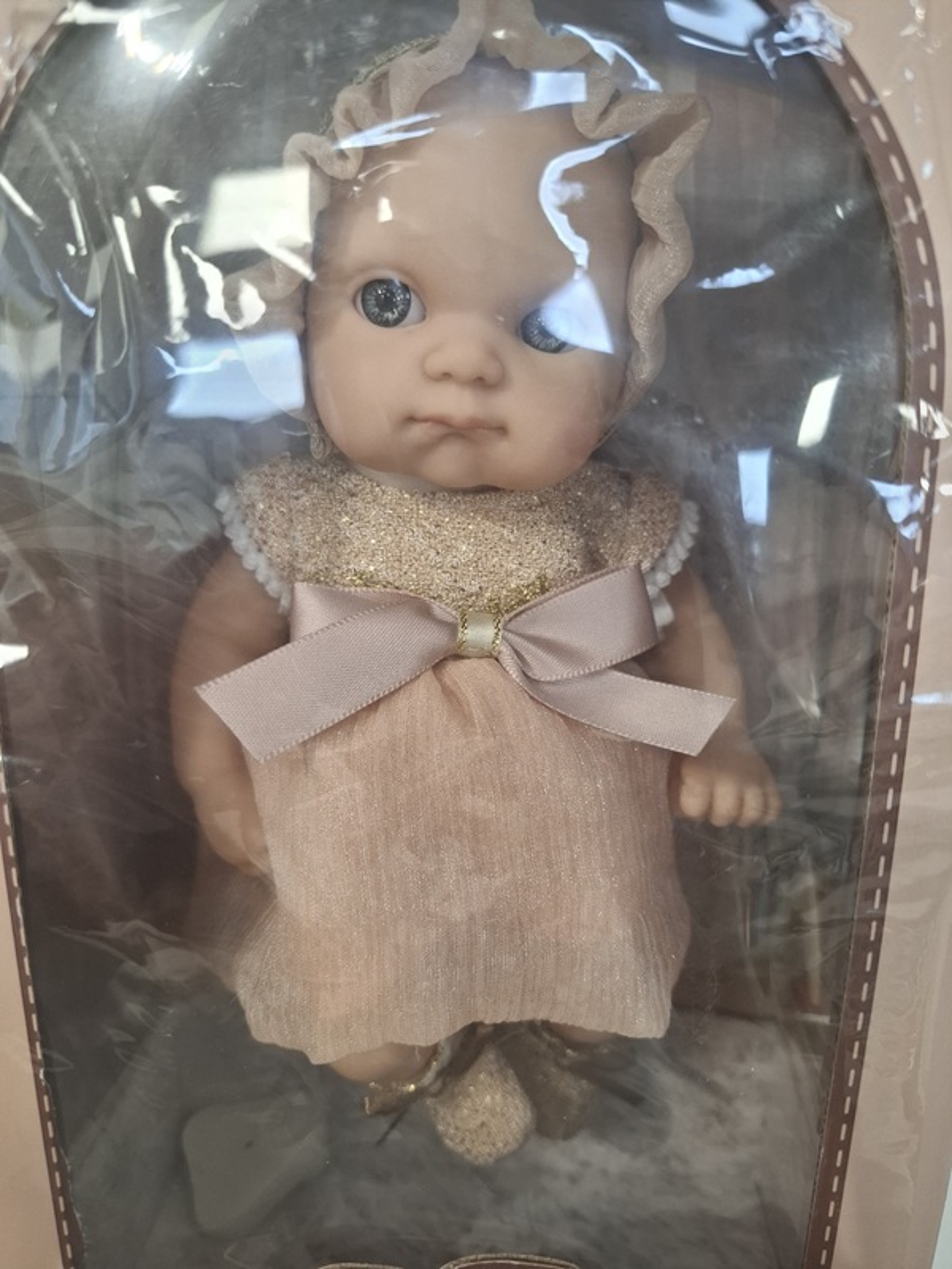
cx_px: 476
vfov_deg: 73.9
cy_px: 634
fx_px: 843
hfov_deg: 58.9
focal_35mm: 23
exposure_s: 1/100
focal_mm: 5.54
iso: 160
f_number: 1.8
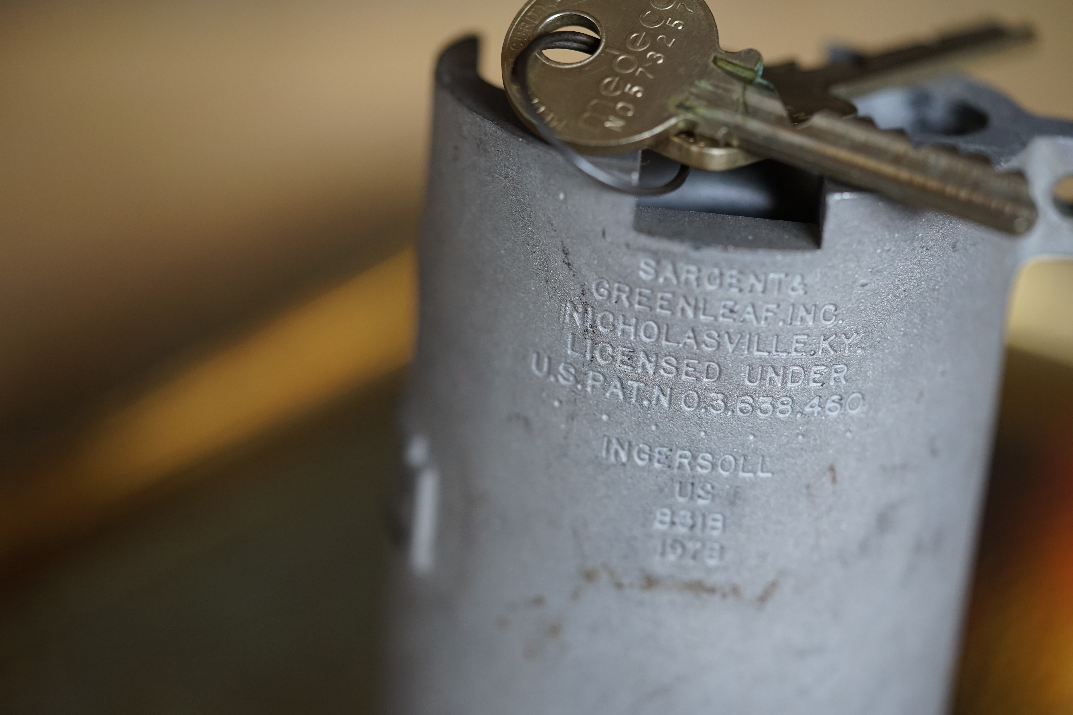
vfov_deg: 15.2
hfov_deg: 22.6
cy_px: 358
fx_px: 2682
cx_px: 536
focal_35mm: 90
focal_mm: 90
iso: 1000
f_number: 2.8
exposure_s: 1/100
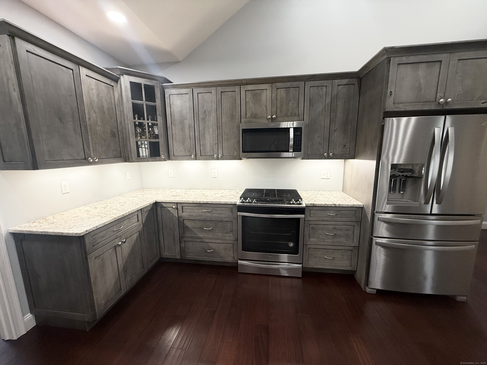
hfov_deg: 102.1
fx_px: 197
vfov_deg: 85.7
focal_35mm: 14
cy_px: 182
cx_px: 244
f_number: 2.2
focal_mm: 2.22
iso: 200
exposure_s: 1/120
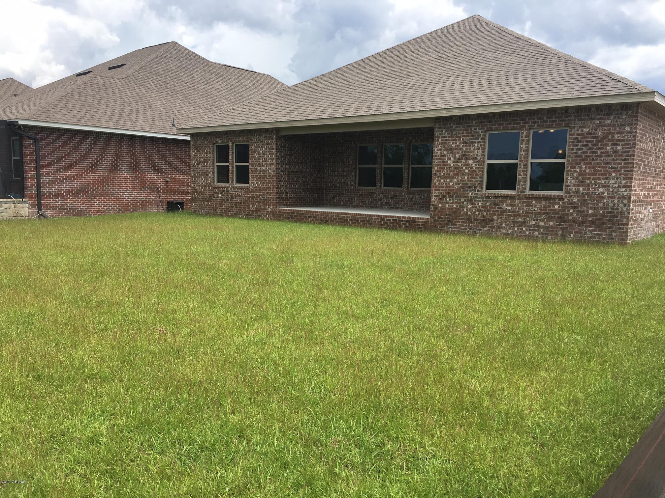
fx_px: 557
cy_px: 249
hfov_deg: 61.7
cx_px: 332
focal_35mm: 29
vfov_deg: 48.2
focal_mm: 4.15
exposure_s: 1/1451
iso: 25
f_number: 2.2
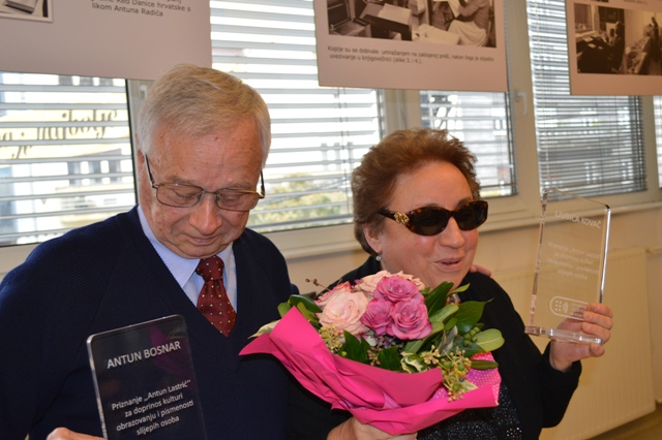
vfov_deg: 36.8
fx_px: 662
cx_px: 331
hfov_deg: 53.2
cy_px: 220
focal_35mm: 36
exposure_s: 1/60
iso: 450
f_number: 4
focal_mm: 24
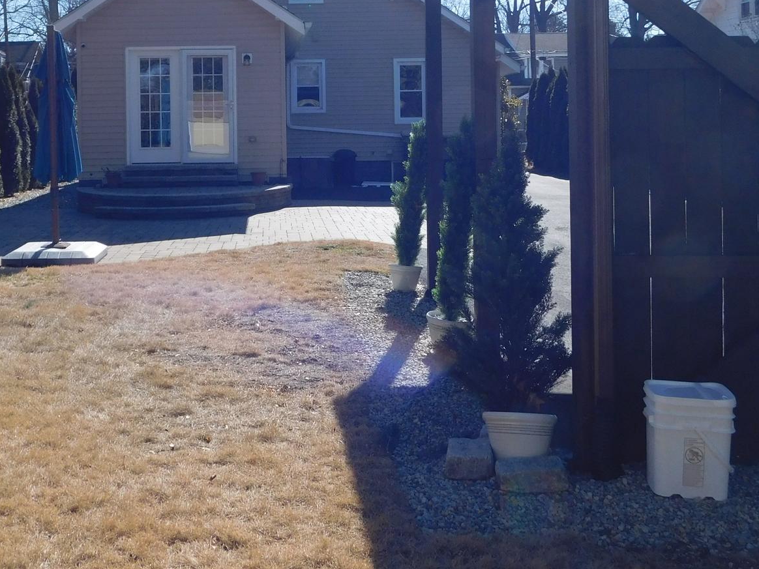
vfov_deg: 32.0
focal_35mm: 44
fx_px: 965
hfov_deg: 42.7
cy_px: 110
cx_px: 290
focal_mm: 4.5
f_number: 6.2
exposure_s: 1/400
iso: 125
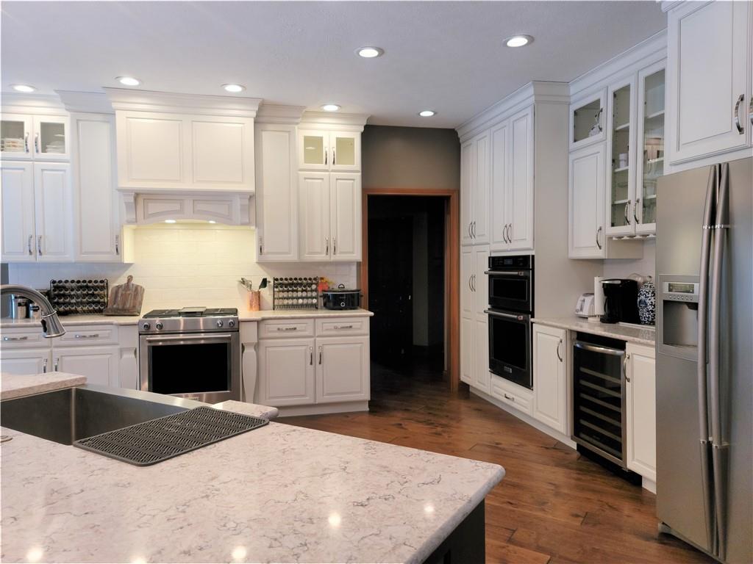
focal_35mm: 25
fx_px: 544
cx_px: 376
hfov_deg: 69.4
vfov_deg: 54.9
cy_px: 282
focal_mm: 7
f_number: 1.8
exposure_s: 1/59
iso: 100
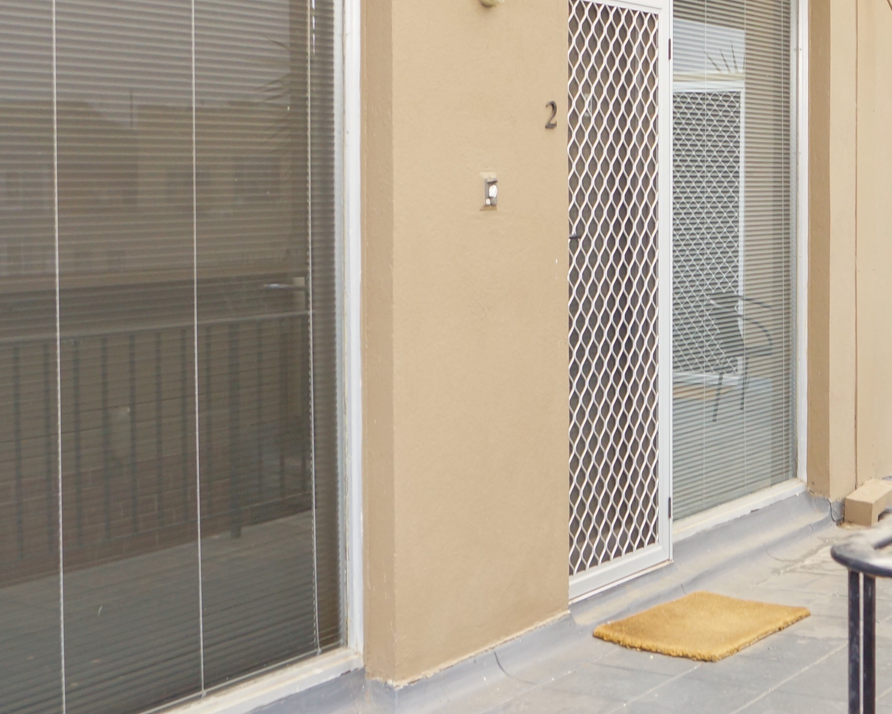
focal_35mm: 63
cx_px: 630
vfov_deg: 24.0
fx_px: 1663
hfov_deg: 29.7
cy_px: 187
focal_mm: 18
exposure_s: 1/60
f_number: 4
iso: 250
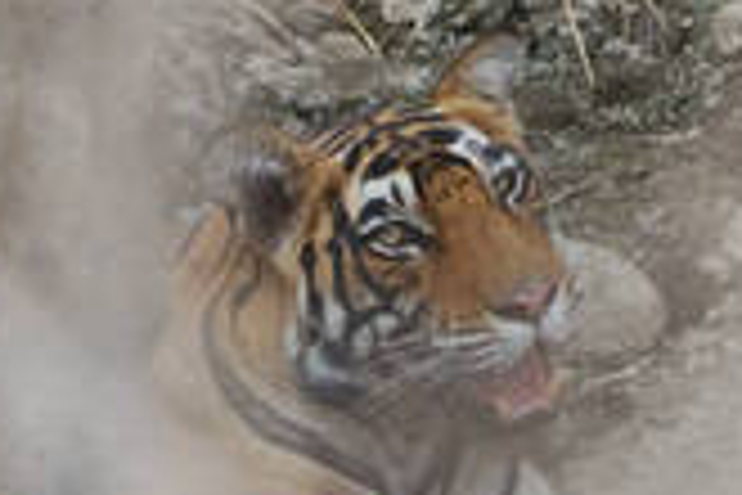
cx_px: 576
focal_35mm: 2546
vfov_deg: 0.5
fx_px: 52472
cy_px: 212
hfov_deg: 0.8
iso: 500
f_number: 5.6
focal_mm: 400
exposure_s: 1/400
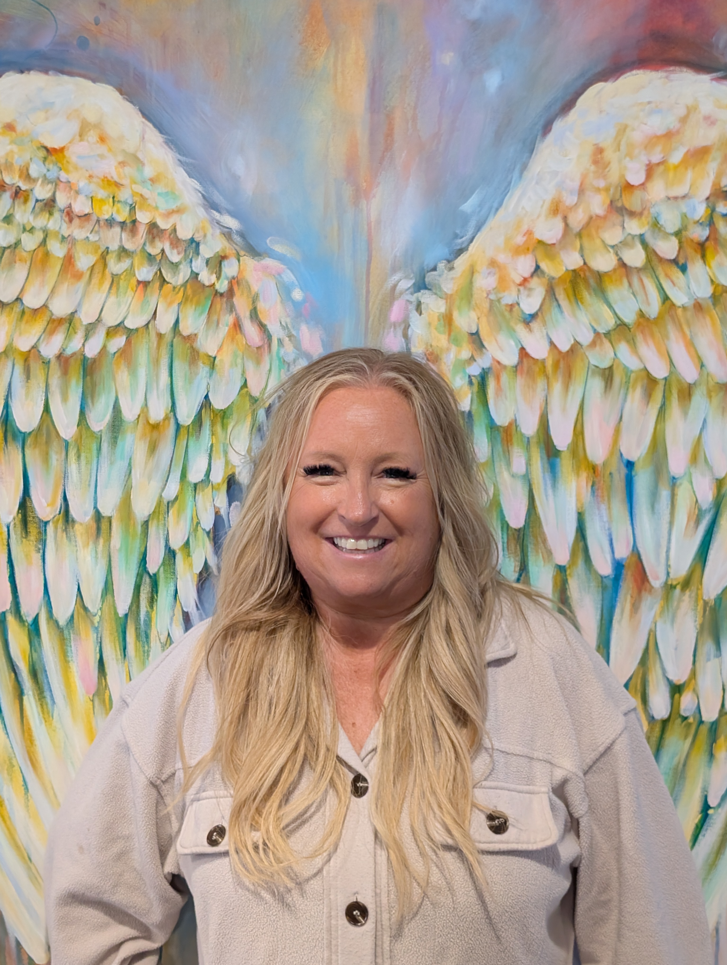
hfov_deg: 29.7
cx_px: 364
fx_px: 1369
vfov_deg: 38.9
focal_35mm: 49
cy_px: 482
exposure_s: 1/60
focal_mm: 6.9
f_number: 1.68
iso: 474
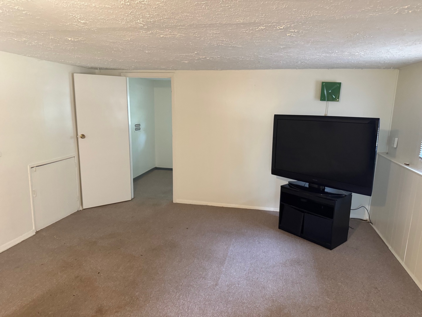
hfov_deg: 71.6
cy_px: 158
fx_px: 293
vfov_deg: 56.8
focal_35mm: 24
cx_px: 211
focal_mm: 6.76
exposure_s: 1/60
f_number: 1.78
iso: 500
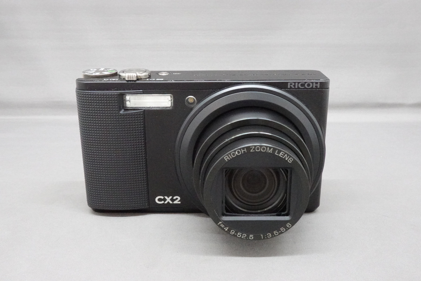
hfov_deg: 49.6
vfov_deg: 34.2
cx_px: 210
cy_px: 140
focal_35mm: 39
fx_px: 456
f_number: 11
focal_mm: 14.4
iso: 6400
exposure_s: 1/30
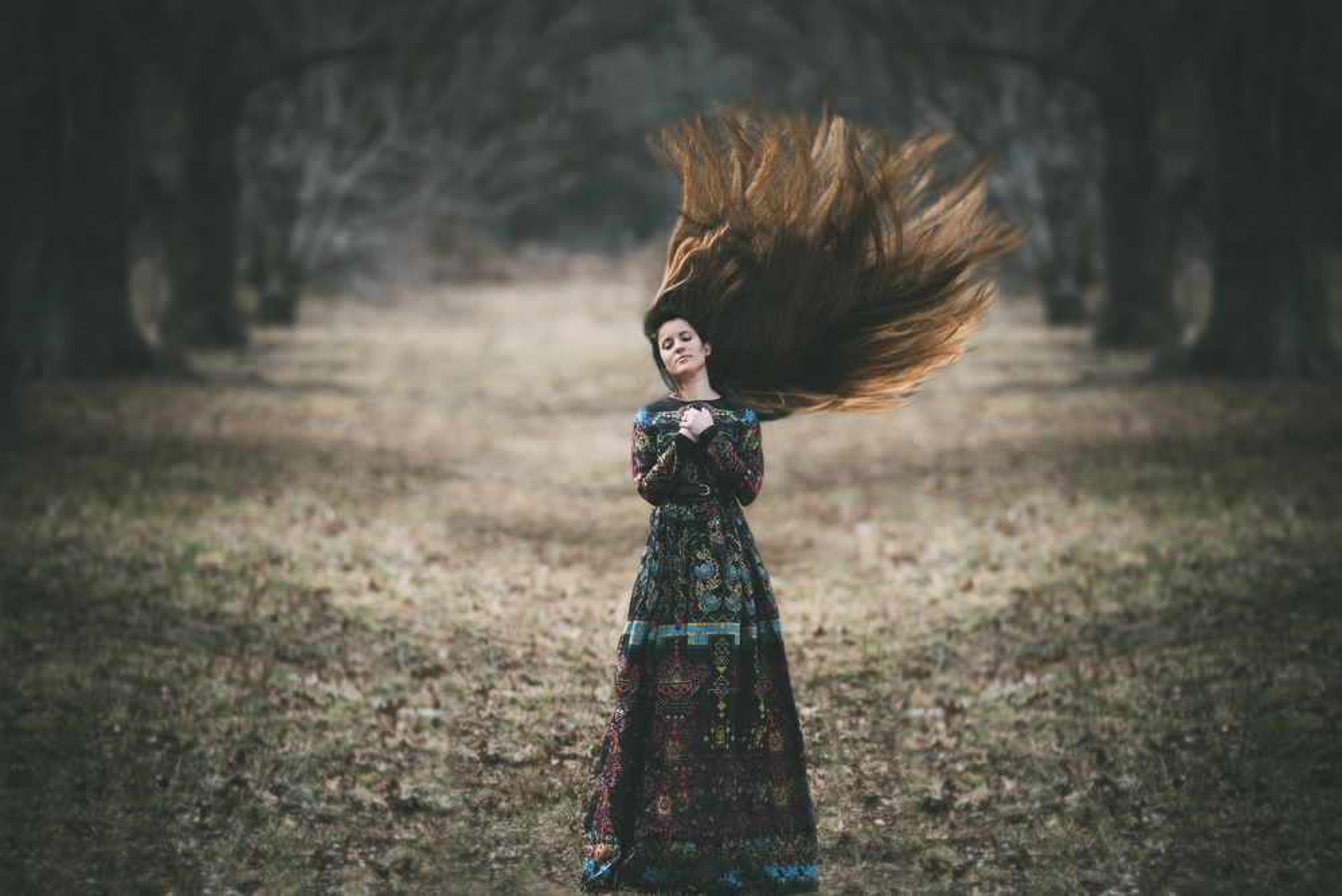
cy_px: 448
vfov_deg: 6.9
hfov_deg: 10.3
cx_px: 671
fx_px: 7458
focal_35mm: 200
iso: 200
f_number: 4
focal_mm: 200
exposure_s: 1/500
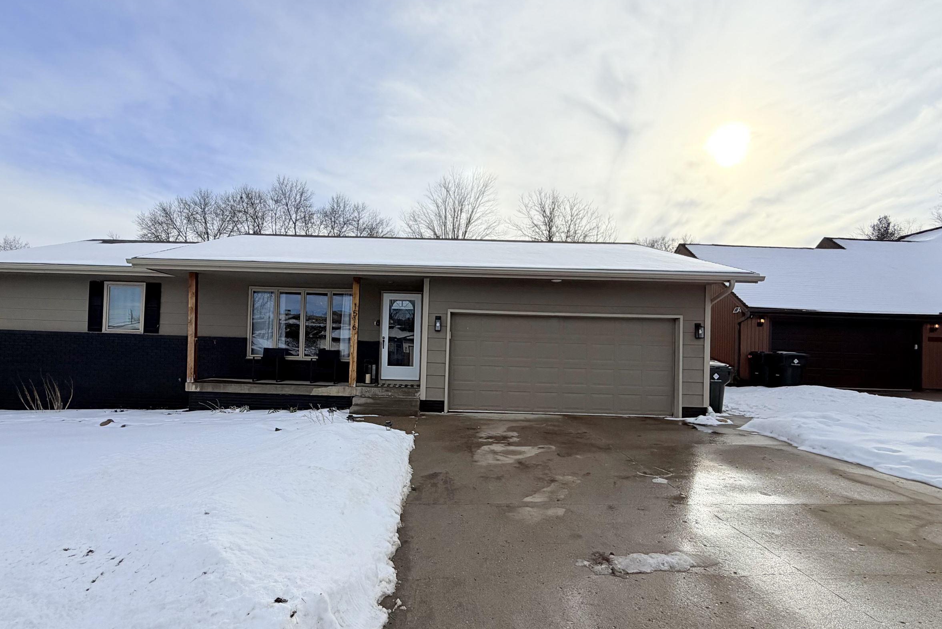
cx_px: 429
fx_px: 497
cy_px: 348
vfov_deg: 64.4
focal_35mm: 19
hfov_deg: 86.7
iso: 25
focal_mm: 2.22
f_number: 2.2
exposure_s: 1/2410
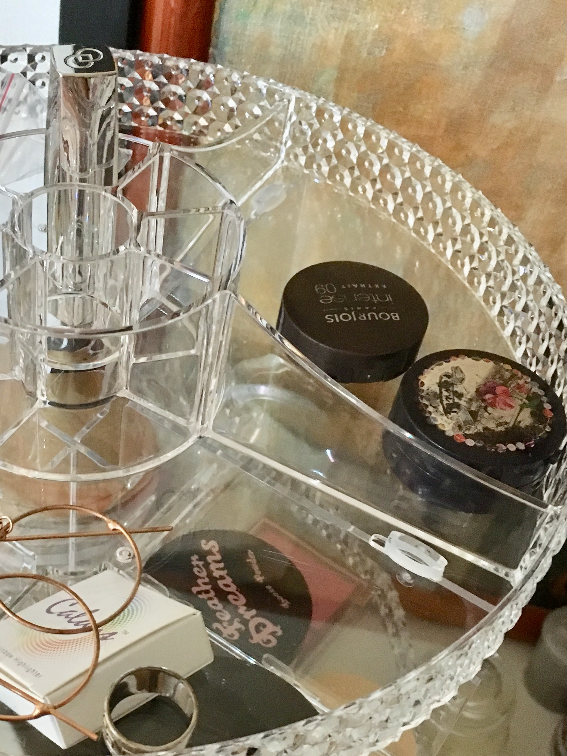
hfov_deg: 30.9
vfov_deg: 41.0
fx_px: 1005
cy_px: 472
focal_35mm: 46
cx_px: 134
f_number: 2.2
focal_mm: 4.15
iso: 320
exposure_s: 1/17
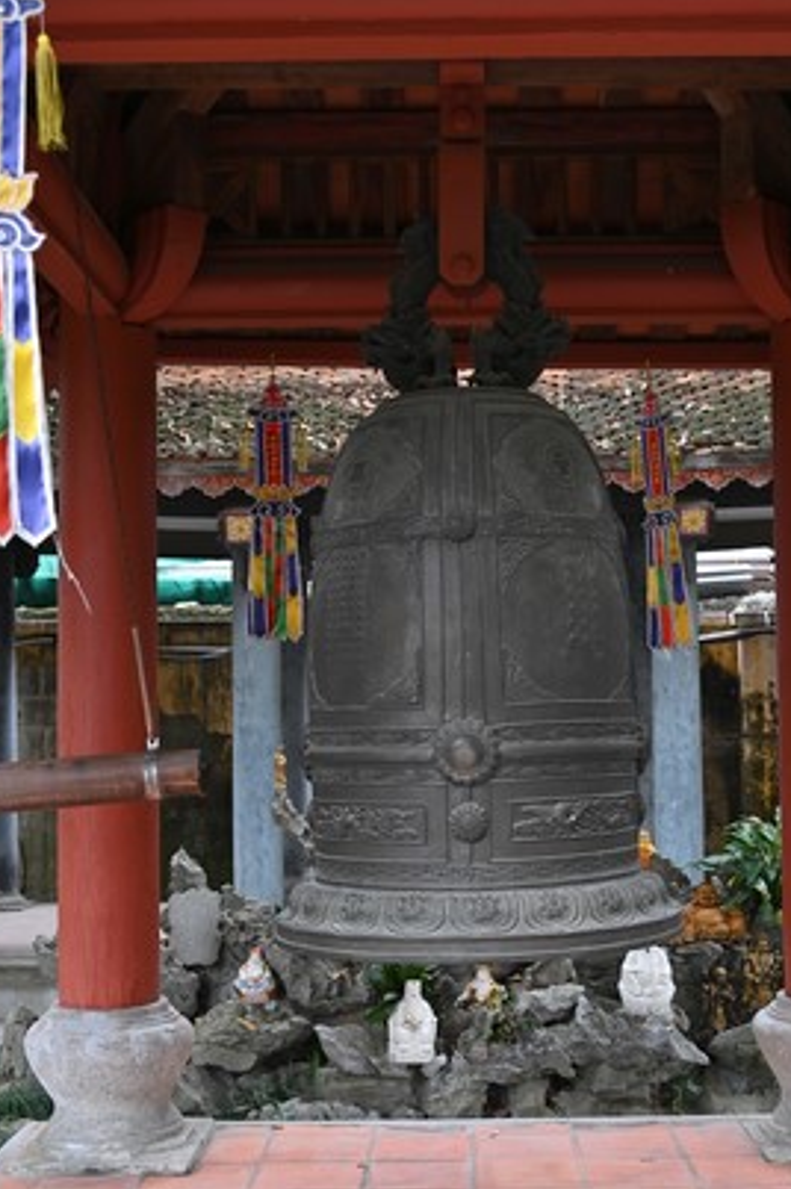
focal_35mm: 50
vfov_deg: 39.6
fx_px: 1651
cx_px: 452
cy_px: 667
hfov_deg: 26.9
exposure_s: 1/50
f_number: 4
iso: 100
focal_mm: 31
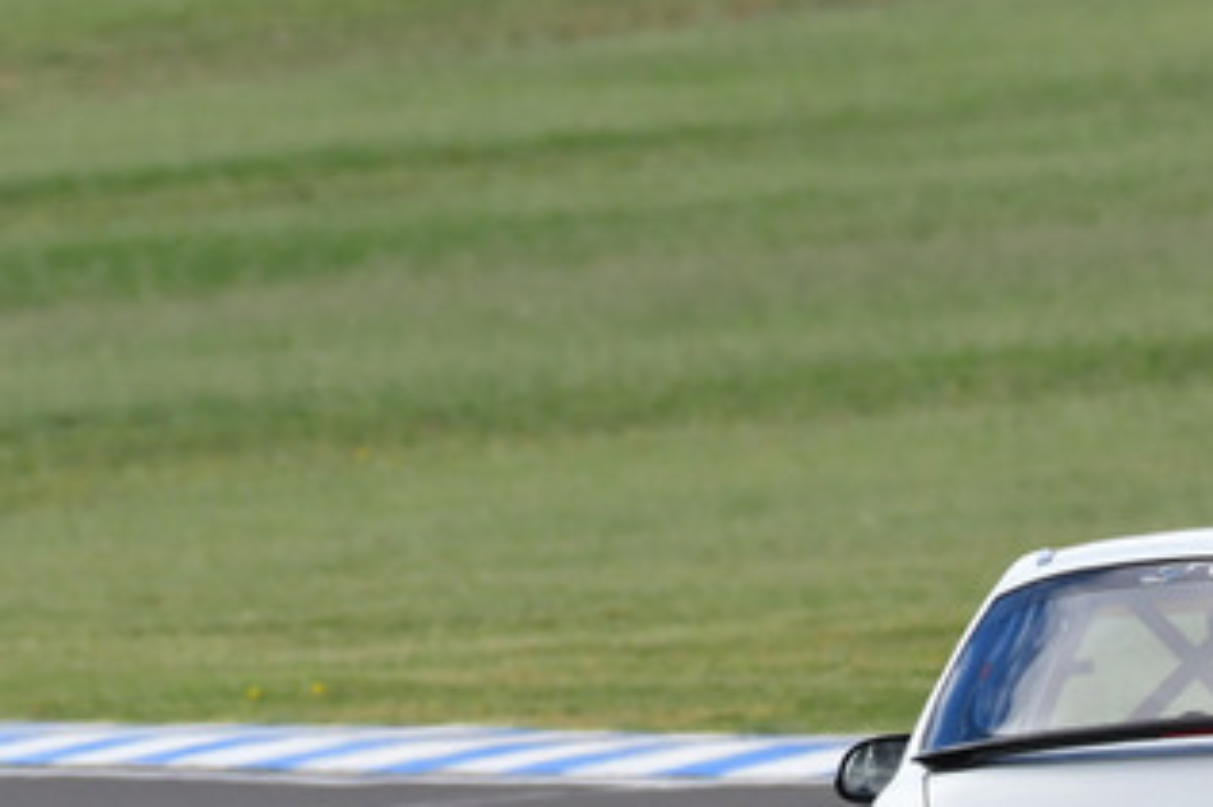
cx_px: 1094
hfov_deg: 1.1
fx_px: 63781
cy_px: 1010
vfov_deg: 0.7
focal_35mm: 1894
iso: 400
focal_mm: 500
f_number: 9
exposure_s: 1/500
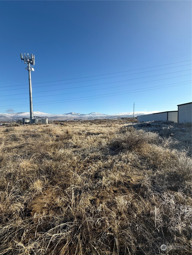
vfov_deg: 102.1
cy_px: 128
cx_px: 96
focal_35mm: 14
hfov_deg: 85.7
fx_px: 104
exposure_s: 1/2092
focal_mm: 2.22
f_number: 2.2
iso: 50
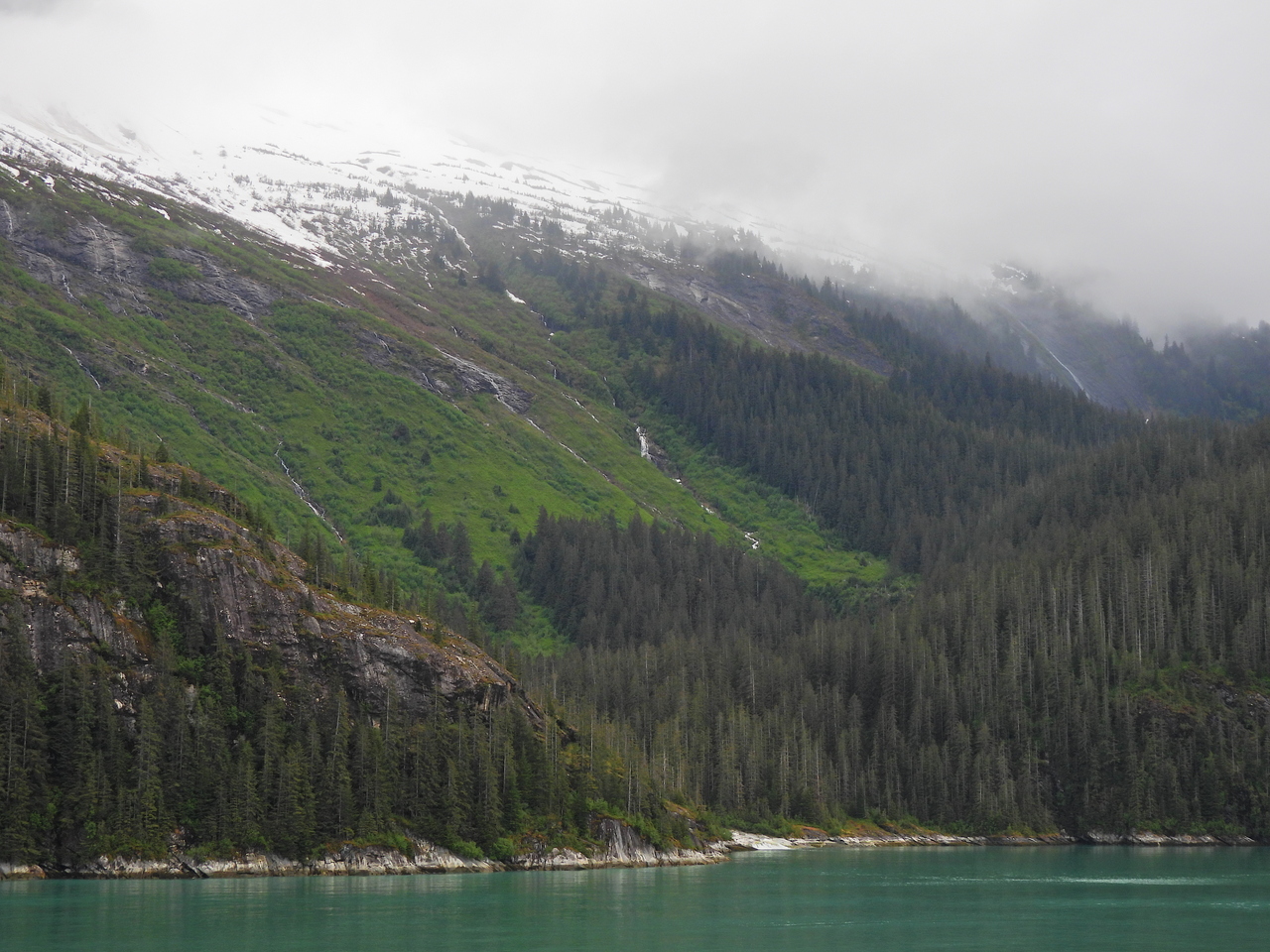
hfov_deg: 27.8
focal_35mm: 70
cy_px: 476
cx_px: 635
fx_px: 2568
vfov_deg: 21.0
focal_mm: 12.5
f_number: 3.5
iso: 100
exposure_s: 1/320
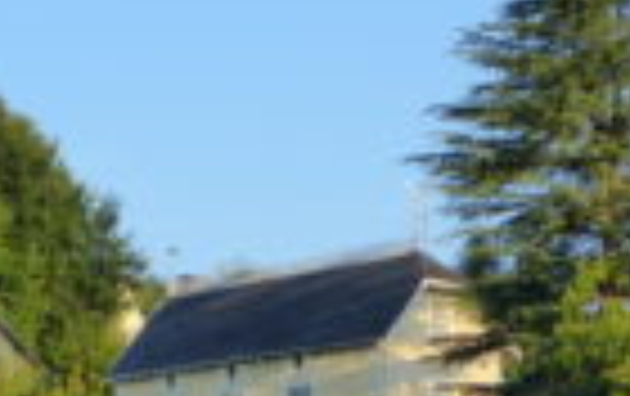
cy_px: 554
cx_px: -27
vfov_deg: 9.1
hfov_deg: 14.4
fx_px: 2442
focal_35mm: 142
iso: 200
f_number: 3.2
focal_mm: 8.4
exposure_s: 1/640
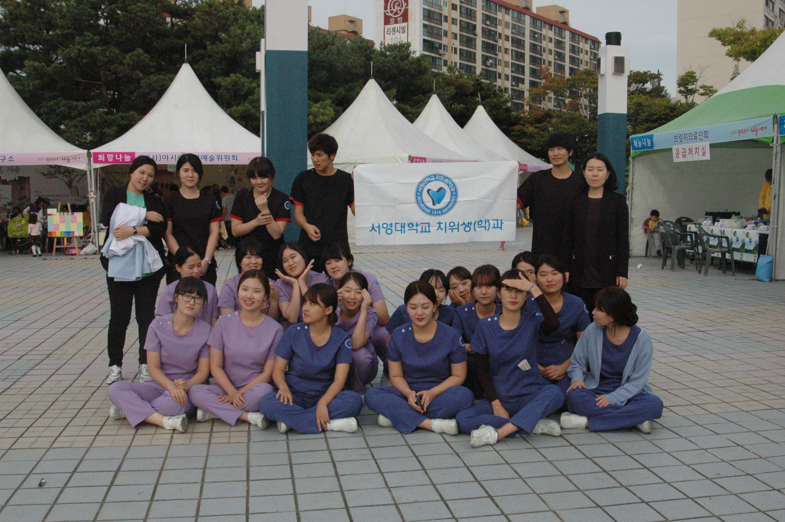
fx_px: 784
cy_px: 261
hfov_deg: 53.2
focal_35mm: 36
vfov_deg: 36.8
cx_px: 392
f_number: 13
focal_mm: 24
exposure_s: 1/640
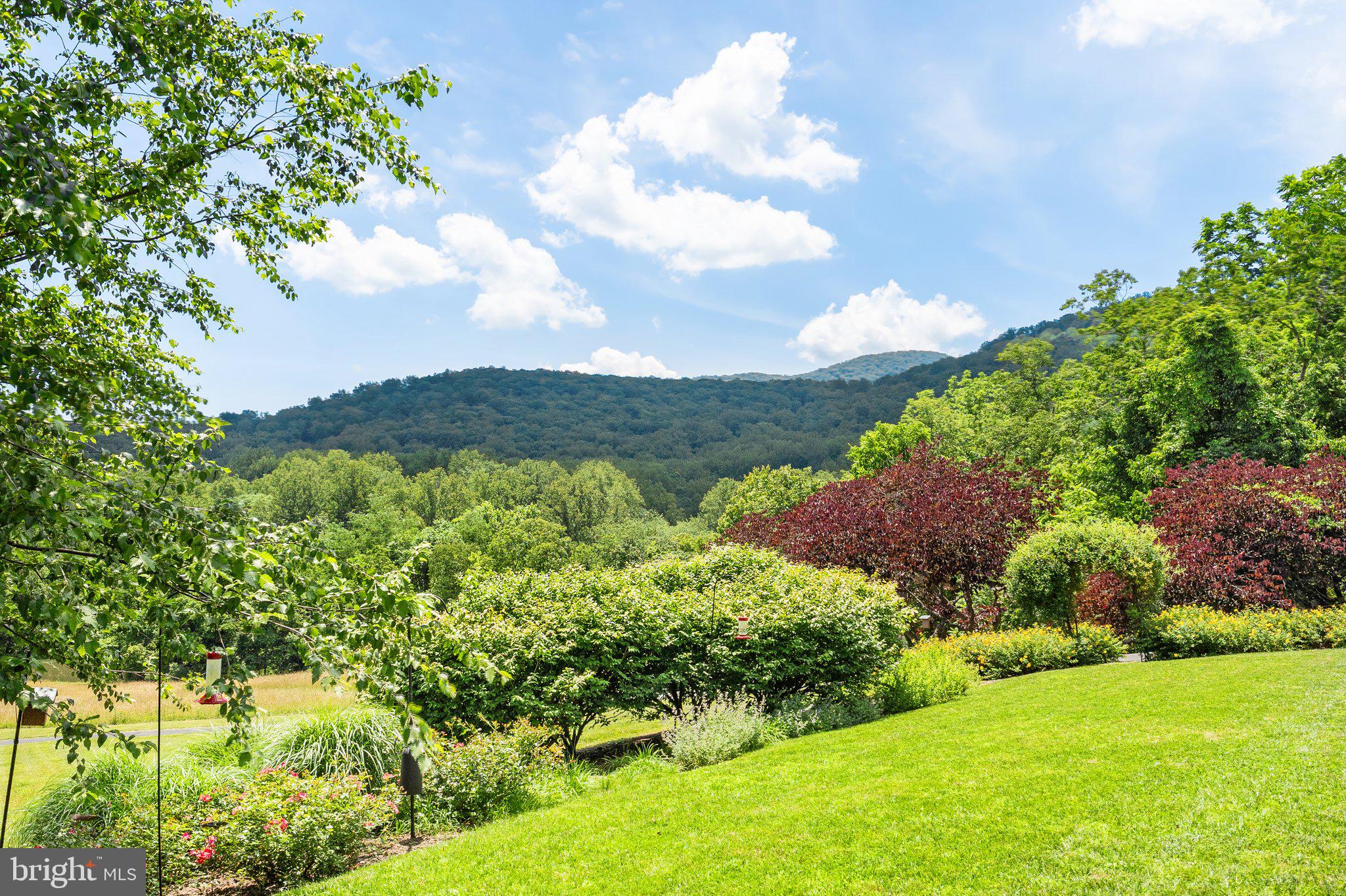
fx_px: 1121
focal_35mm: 30
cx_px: 673
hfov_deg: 61.9
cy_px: 448
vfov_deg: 43.6
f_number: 8
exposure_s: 1/320
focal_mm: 20
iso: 400
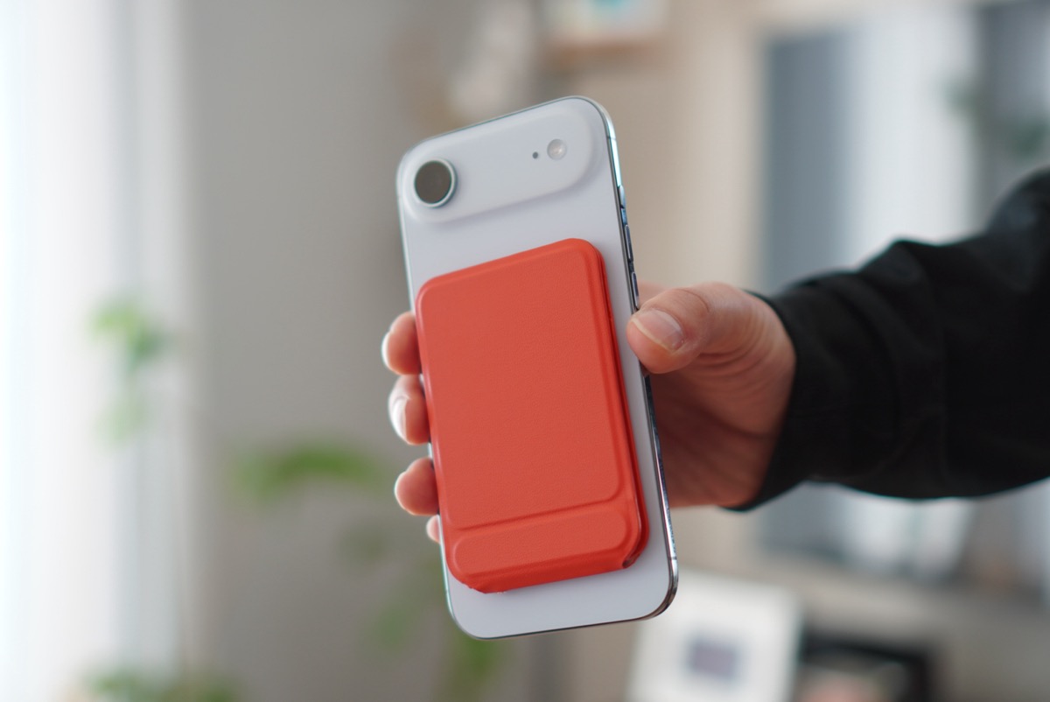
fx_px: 1532
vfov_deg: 25.8
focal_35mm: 52
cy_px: 351
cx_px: 525
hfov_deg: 37.8
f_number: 1.8
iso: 100
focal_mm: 35
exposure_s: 1/80
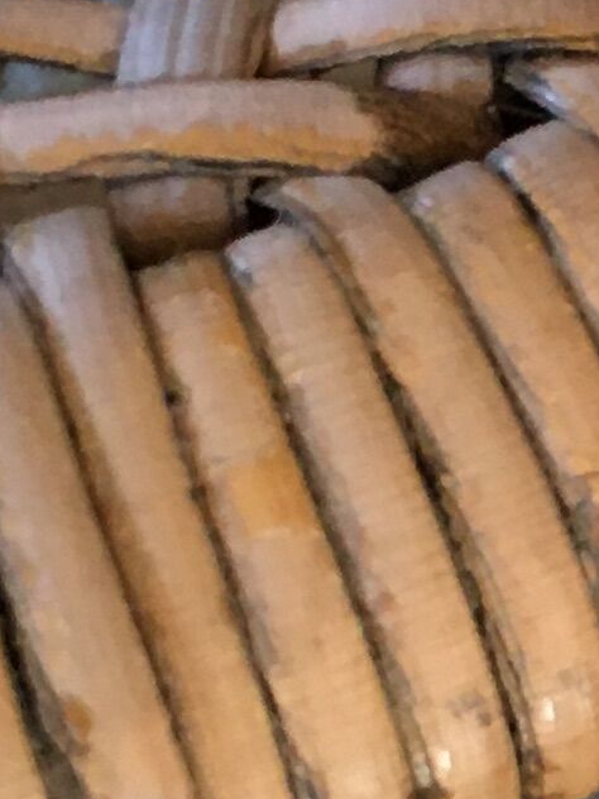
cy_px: 609
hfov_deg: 7.6
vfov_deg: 10.7
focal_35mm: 185
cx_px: 1314
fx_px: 4268
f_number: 2.2
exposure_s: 1/33
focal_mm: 4.15
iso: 125
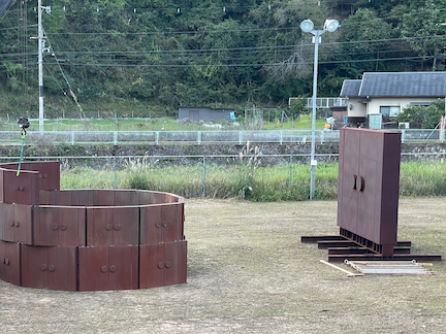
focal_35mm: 77
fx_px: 992
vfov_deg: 19.1
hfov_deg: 25.2
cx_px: 151
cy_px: 213
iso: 64
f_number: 2
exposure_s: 1/99
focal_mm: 6
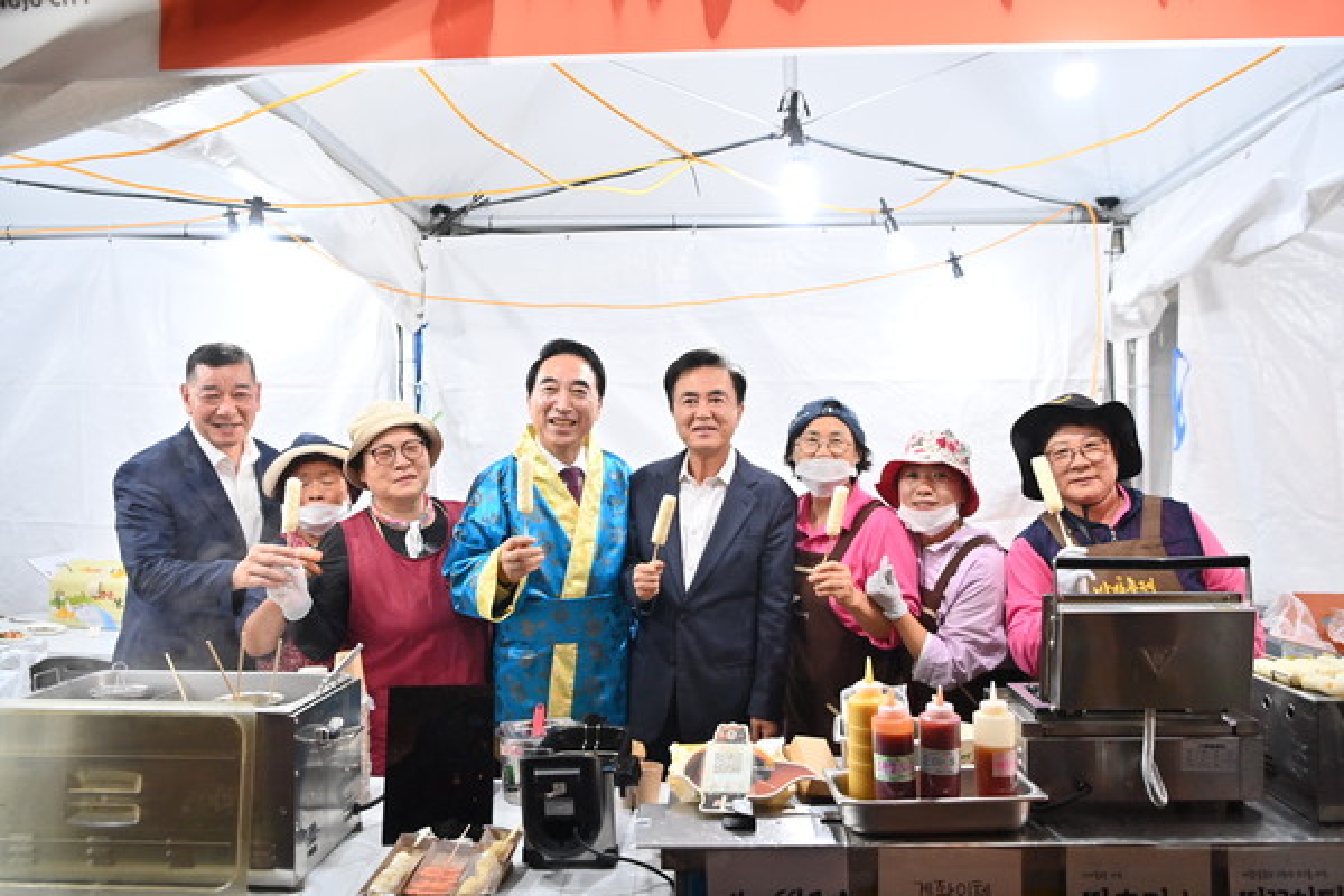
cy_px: 448
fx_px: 1083
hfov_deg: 63.7
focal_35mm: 29
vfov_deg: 45.0
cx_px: 672
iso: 1000
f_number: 3.2
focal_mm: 29
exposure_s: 1/200
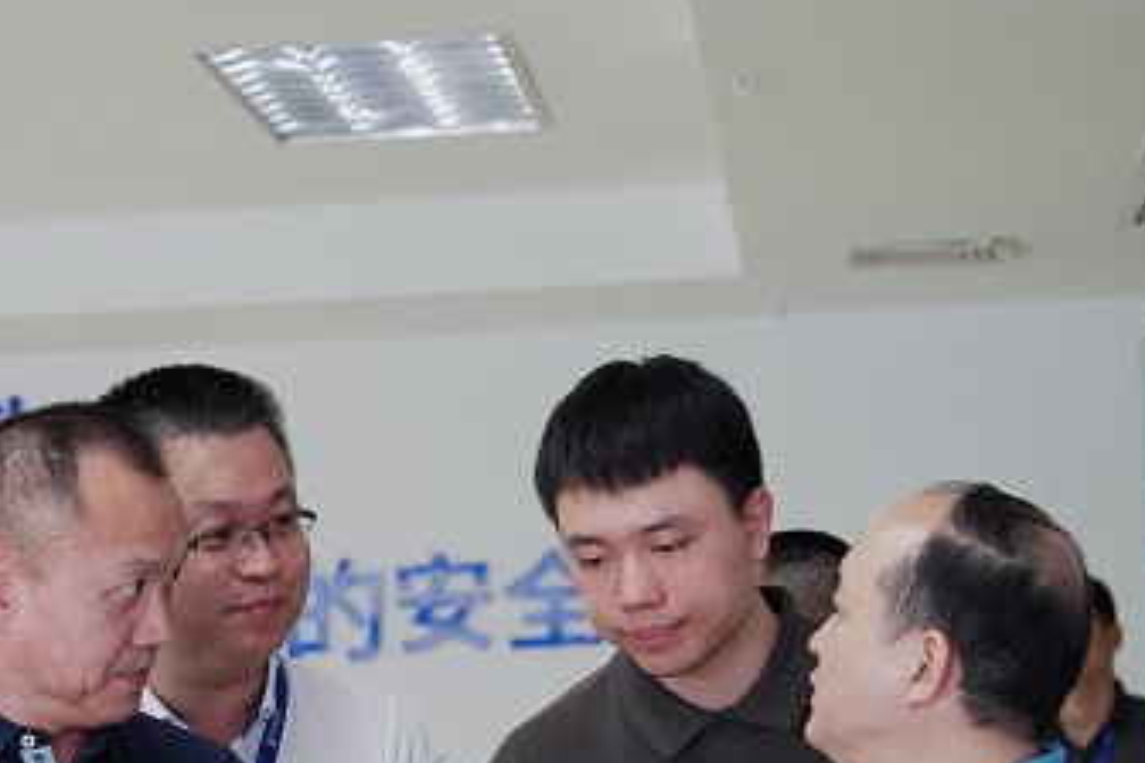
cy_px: 613
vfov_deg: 10.9
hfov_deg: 16.4
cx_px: 419
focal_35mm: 125
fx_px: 3975
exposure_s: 1/100
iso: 1000
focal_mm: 70
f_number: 5.6
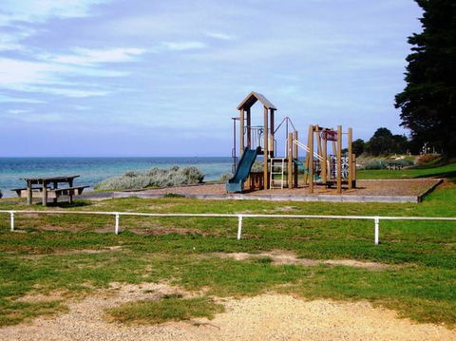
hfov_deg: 33.3
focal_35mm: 58
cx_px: 228
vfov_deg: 25.2
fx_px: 763
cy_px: 170
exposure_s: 1/250
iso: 80
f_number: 8
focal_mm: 9.6
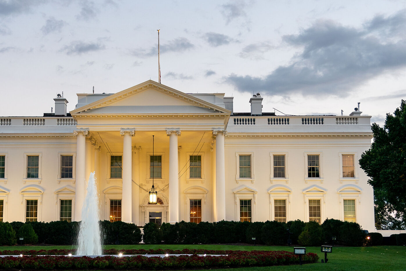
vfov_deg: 22.6
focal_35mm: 60
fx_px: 677
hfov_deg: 33.3
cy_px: 148
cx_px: 172
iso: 200
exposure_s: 1/40
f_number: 4
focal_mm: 35
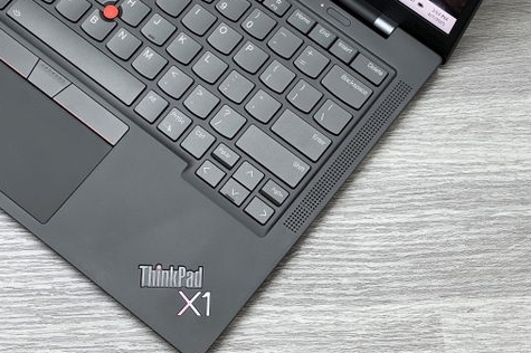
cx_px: 265
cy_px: 168
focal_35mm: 81
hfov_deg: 25.1
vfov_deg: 16.8
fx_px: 1194
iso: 320
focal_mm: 9
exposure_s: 1/60
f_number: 2.8
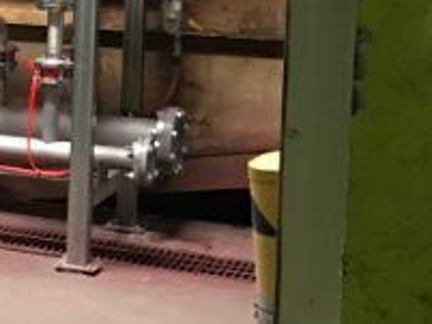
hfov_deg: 14.0
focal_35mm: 119
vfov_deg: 12.3
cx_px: -431
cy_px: -11
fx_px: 1486
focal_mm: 3.99
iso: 80
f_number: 1.8
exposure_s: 1/7
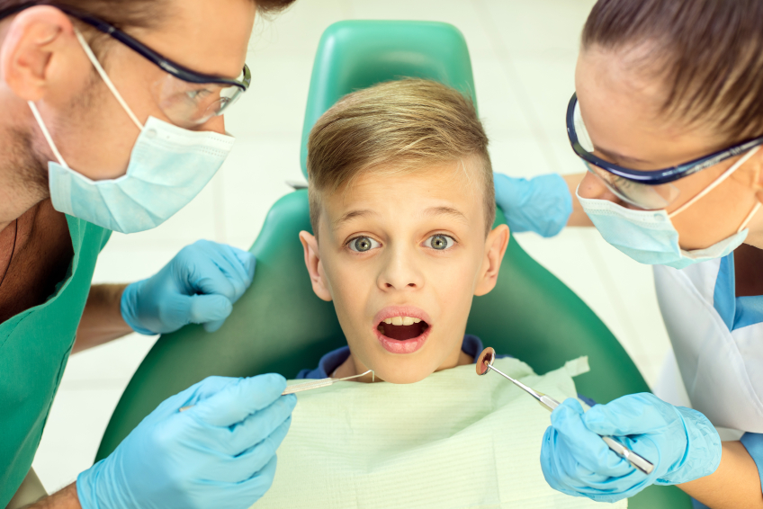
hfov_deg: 39.6
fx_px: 1060
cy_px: 254
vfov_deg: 27.0
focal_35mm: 50
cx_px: 382
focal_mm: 50
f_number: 4
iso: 320
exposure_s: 1/125
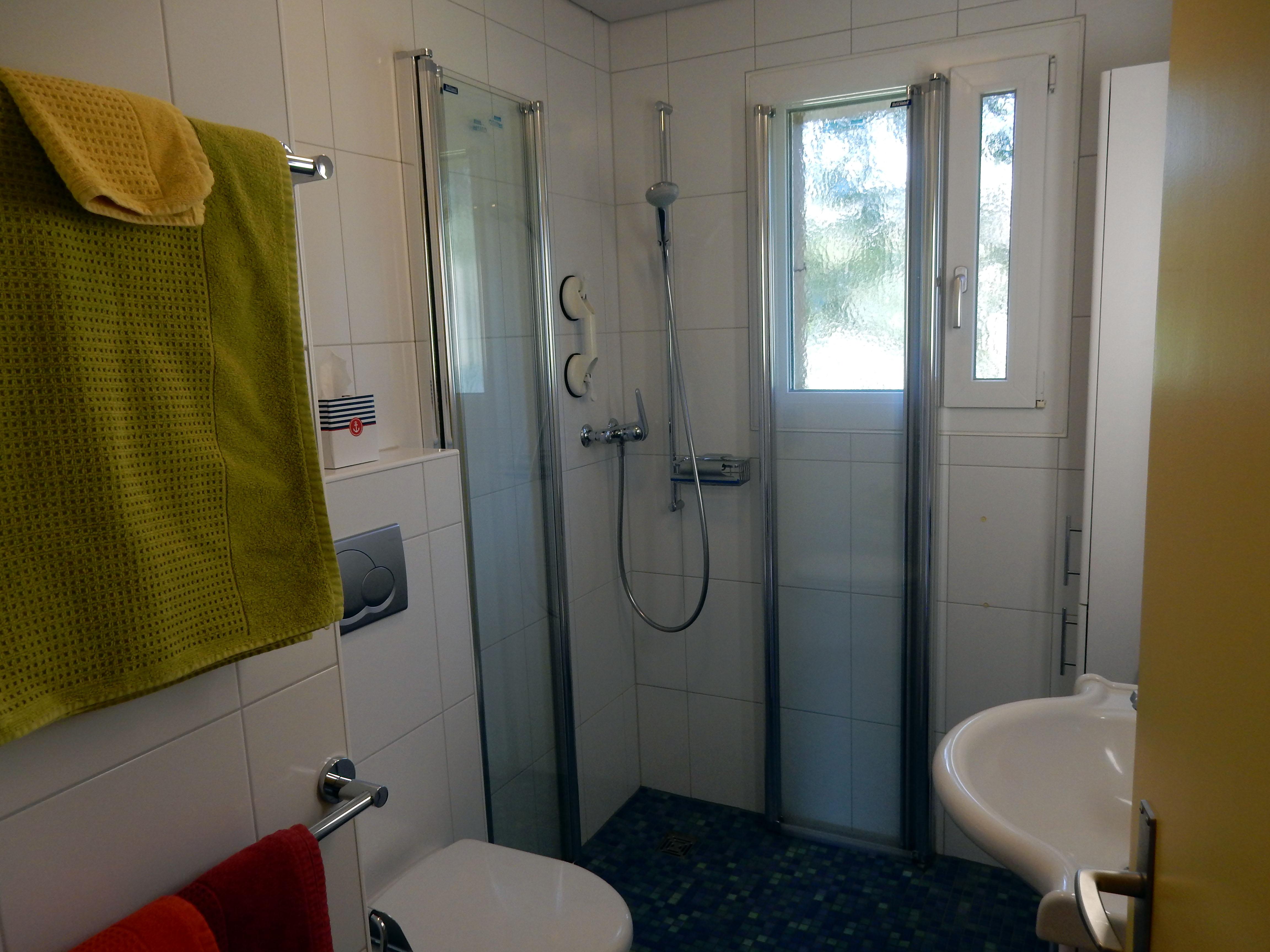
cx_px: 635
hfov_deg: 69.4
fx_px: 917
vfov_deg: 54.9
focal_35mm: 25
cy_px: 476
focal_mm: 4.5
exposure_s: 1/30
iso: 180
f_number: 3.7
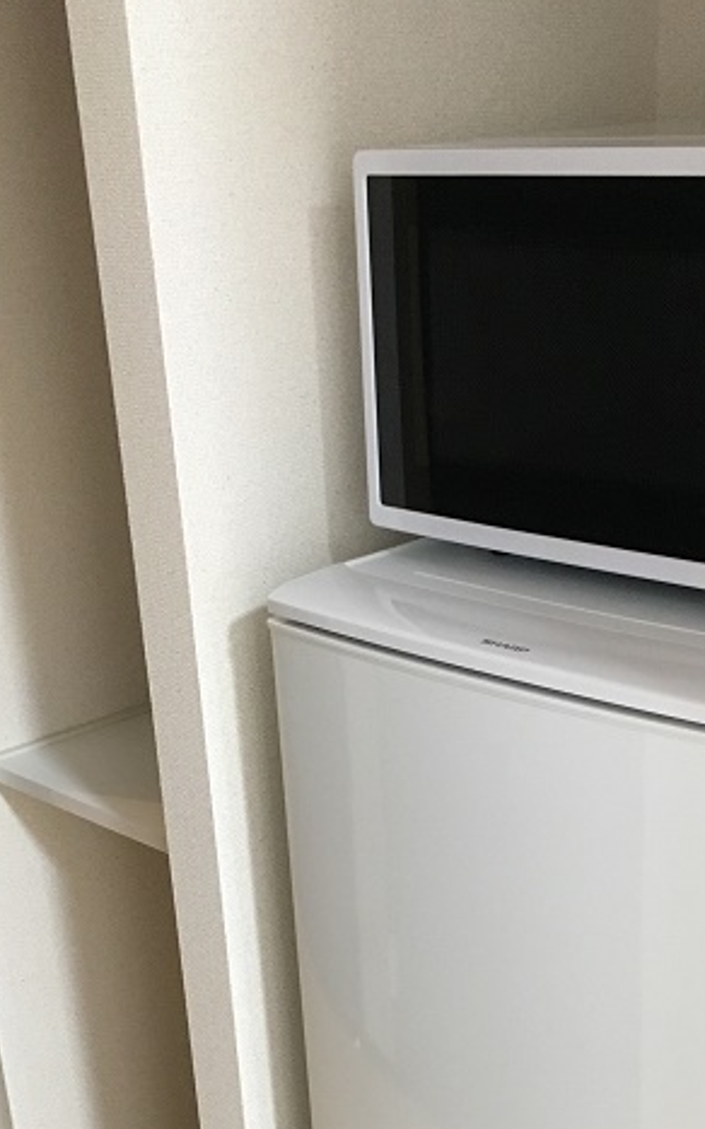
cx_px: 388
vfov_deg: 36.6
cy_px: 942
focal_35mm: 53
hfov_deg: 24.4
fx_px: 1631
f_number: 2.2
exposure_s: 1/20
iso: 200
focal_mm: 4.15
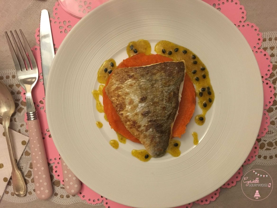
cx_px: 138
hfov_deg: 61.6
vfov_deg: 48.2
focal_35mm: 29
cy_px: 104
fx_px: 232
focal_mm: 4.15
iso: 250
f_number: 2.2
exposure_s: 1/17
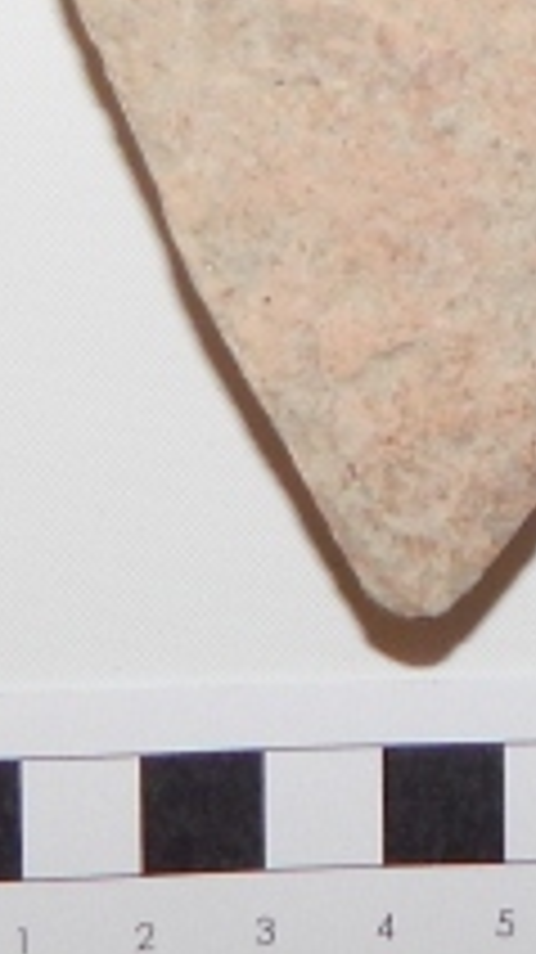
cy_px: -176
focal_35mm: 121
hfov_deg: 9.9
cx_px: 509
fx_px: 3062
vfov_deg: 17.0
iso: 200
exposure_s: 1/30
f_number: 3
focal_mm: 4
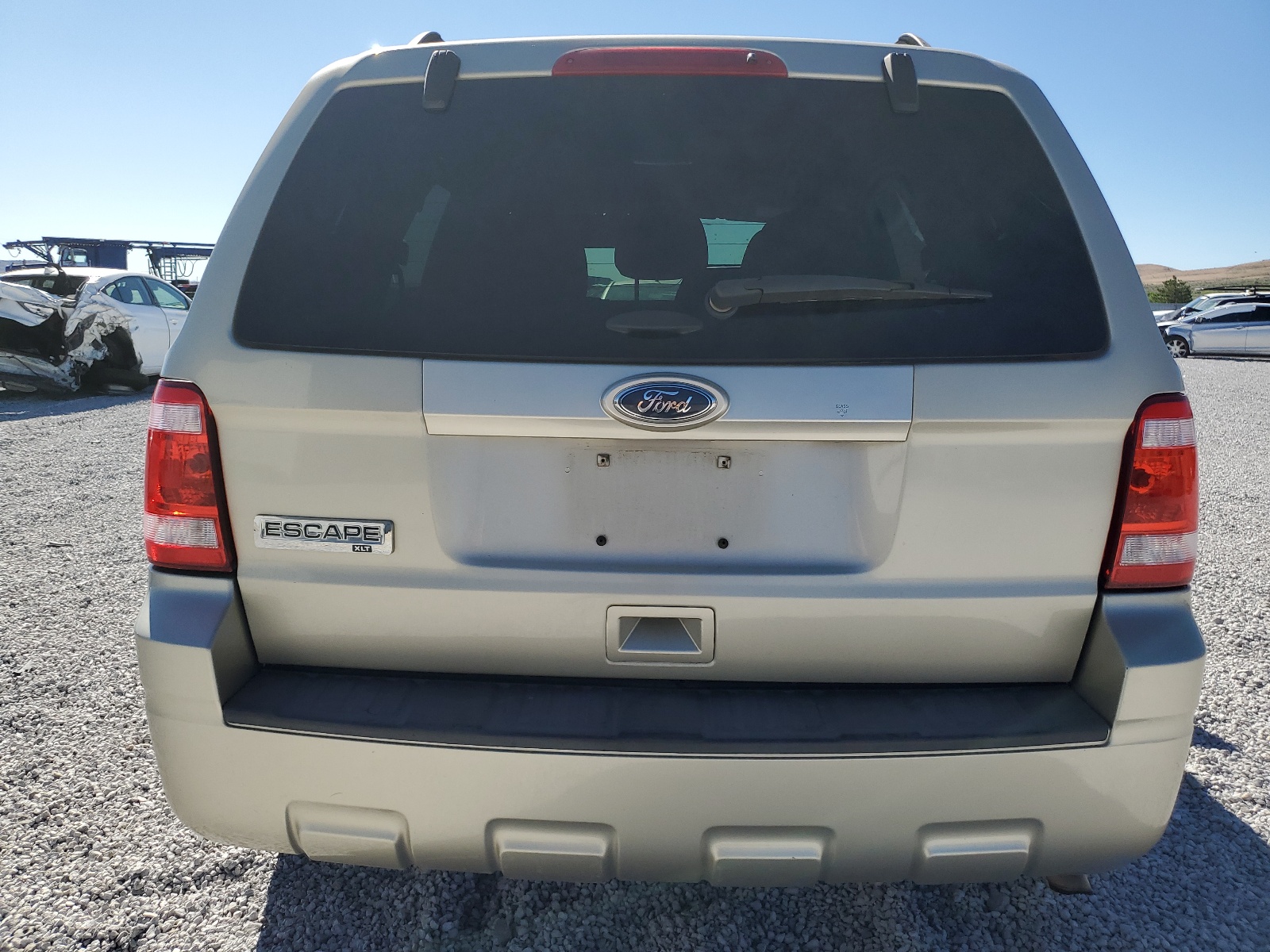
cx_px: 635
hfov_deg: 67.3
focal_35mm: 26
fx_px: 954
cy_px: 476
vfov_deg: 53.1
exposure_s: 1/3333
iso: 50
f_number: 1.5
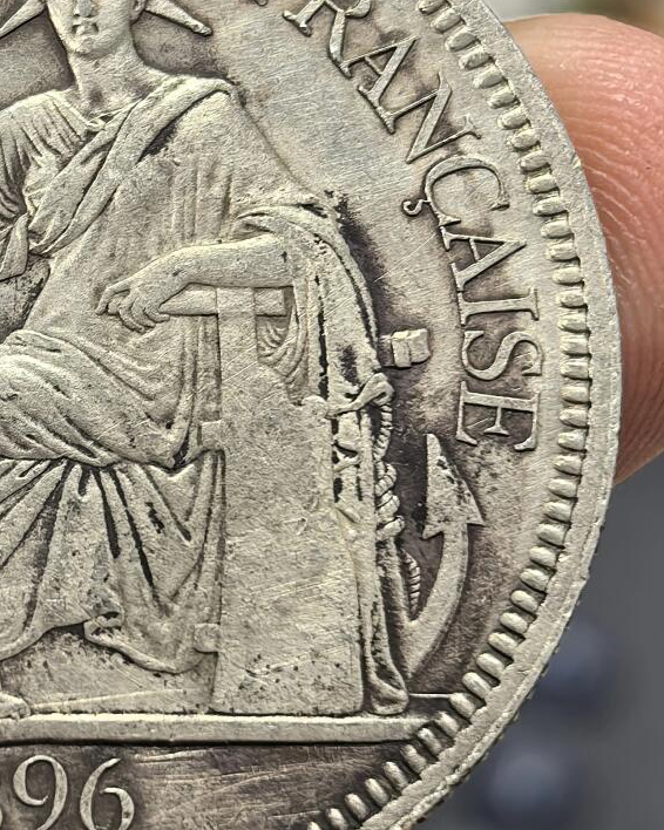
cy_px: 414
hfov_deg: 11.4
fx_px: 3293
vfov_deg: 14.4
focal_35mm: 134
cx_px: 0
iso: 160
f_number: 2
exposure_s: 1/50
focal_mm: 6.98
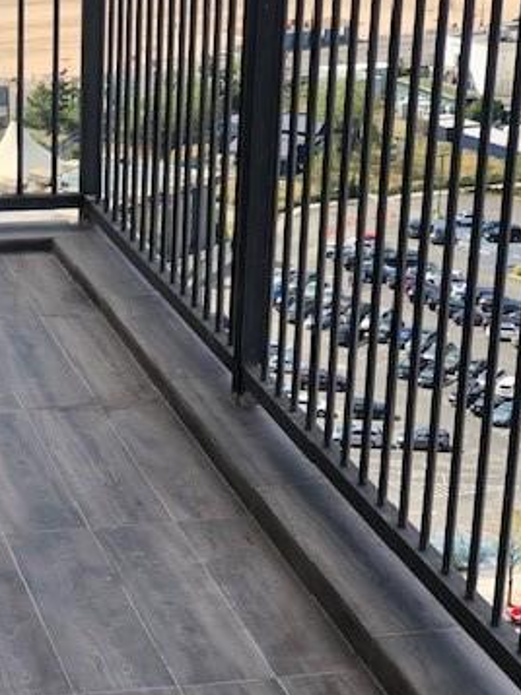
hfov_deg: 14.4
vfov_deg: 19.3
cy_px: 392
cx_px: 76
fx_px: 2049
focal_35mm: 102
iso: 20
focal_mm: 6.6
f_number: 2.8
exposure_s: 1/281
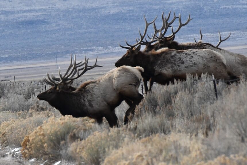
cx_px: 124
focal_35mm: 720
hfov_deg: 2.9
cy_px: 82
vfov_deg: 1.9
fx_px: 4949
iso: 1600
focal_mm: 480
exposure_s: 1/2000
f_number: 11
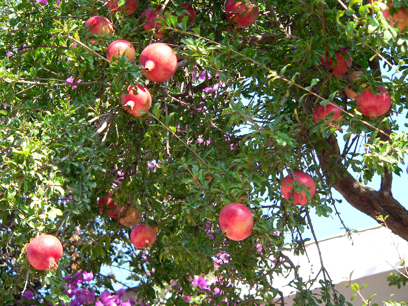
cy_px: 153
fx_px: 2322
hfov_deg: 10.0
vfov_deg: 7.5
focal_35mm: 197
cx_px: 204
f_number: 3.3
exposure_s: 1/100
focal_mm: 32.8
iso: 80
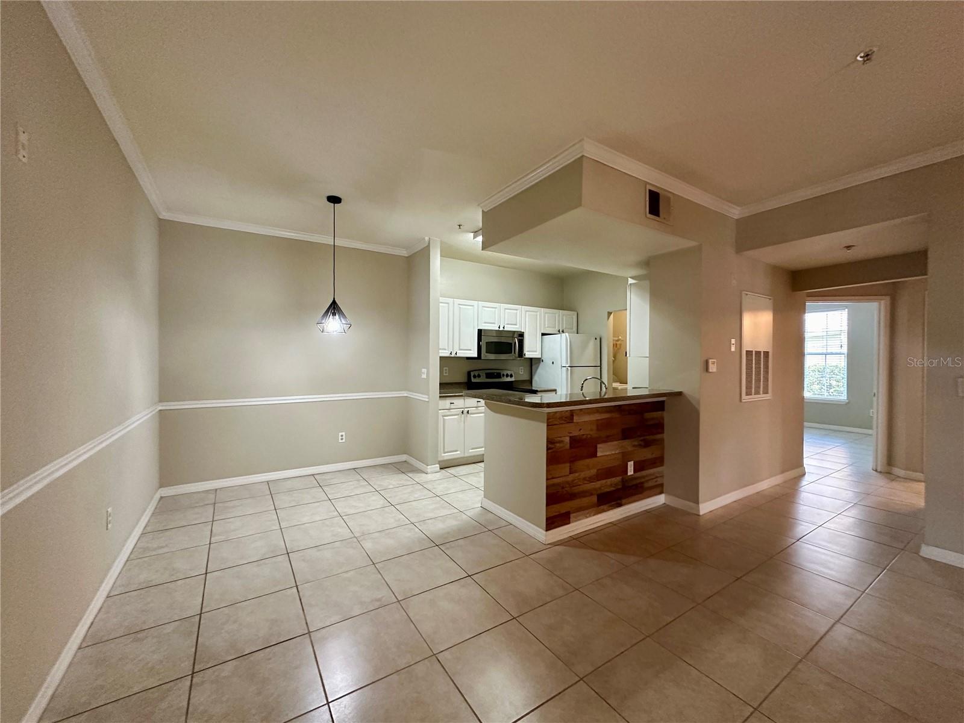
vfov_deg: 85.7
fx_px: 390
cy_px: 362
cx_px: 482
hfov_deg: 102.1
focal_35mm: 14
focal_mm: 2.22
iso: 500
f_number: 2.2
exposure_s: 1/60
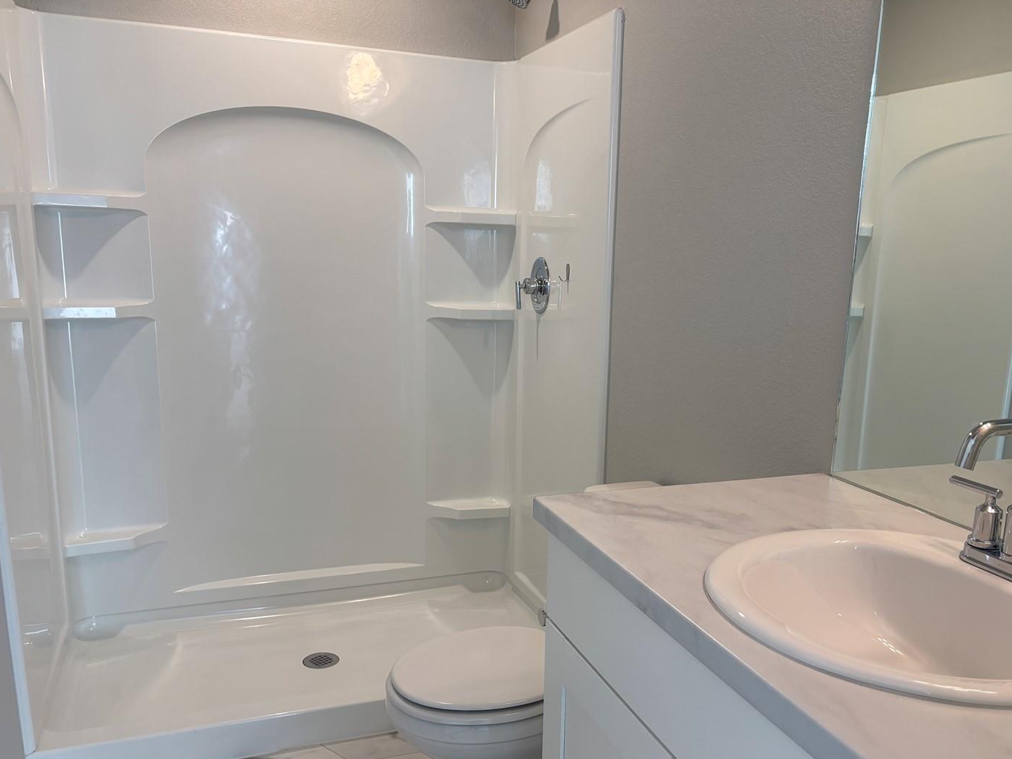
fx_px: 877
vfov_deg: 46.7
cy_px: 431
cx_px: 546
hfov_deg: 59.9
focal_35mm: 30
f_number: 1.6
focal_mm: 5.96
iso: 80
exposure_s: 1/120
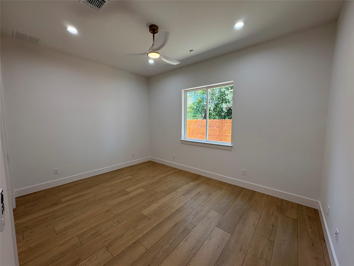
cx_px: 177
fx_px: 143
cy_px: 133
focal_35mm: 14
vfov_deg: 85.7
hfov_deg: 102.1
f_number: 2.2
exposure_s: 1/114
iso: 64
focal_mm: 2.22
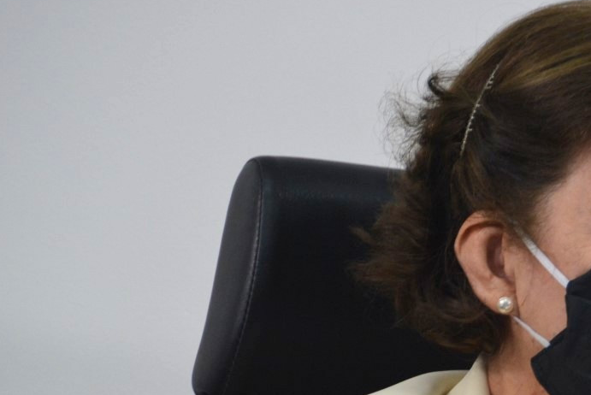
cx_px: 575
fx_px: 11534
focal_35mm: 702
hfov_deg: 2.9
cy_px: 435
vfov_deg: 2.0
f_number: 5.6
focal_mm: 200
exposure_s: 1/125
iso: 800
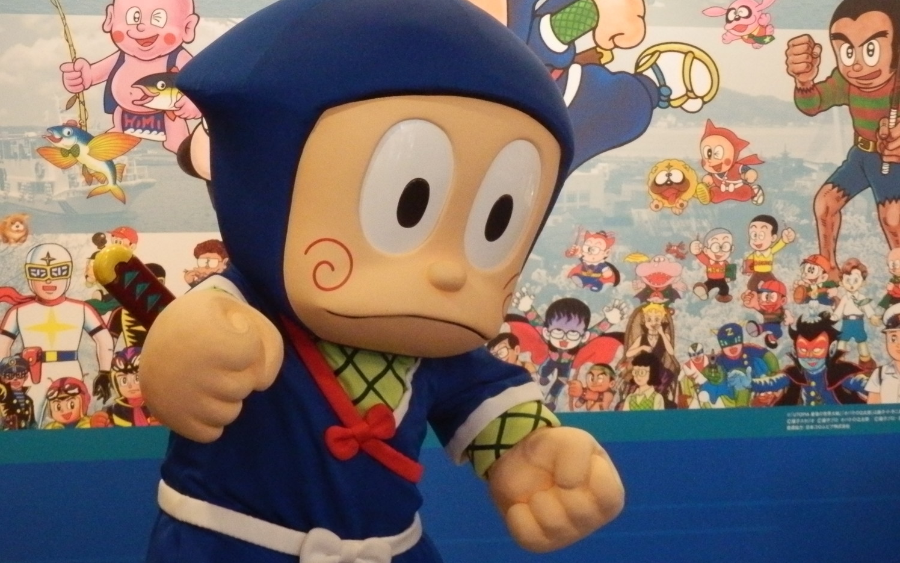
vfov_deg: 15.4
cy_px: 286
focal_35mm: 85
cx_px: 451
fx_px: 2085
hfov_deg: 24.4
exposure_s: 1/80
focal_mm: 14.4
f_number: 4.6
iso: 1600
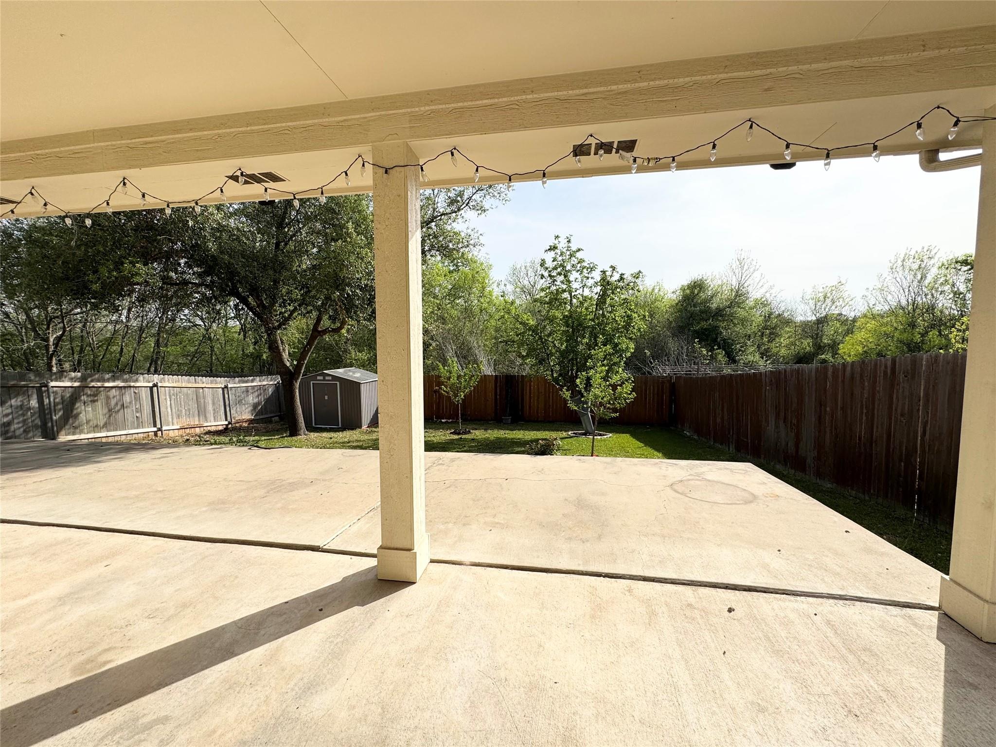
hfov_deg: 102.1
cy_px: 374
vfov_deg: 85.7
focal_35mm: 14
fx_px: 403
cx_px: 498
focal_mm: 2.22
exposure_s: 1/2083
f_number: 2.2
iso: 50
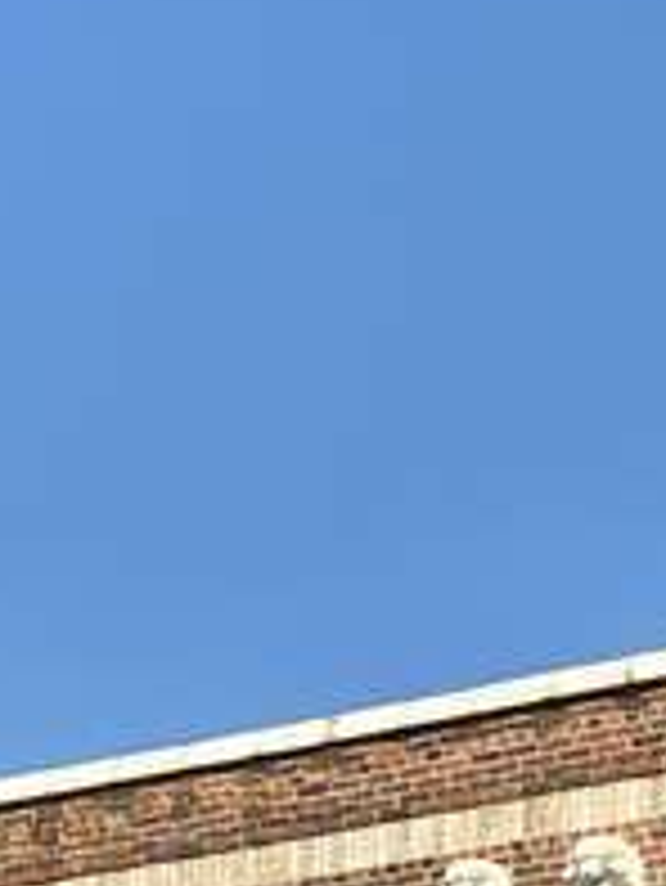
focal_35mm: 211
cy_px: 1727
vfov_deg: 8.9
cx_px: -189
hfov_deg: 7.0
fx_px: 5407
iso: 20
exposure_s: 1/888
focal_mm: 6
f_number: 2
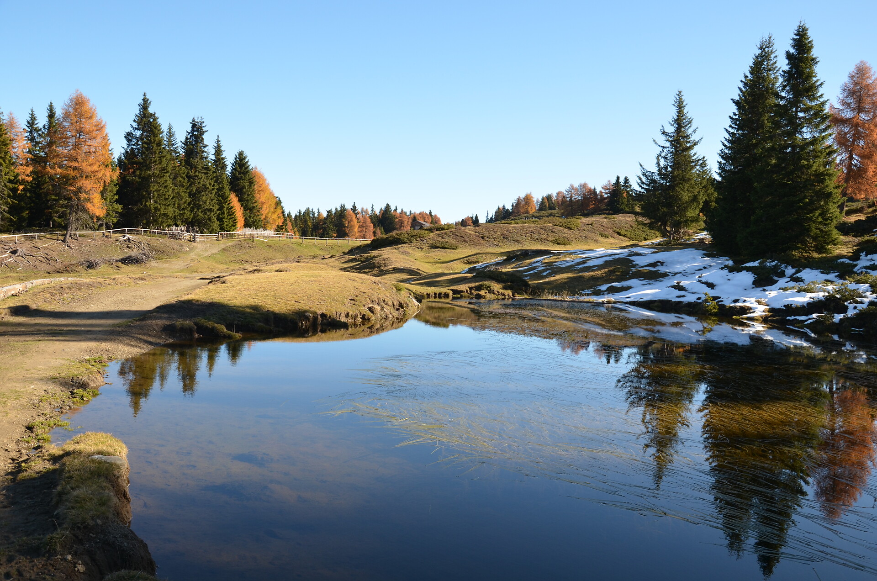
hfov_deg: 57.3
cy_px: 290
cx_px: 438
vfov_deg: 39.8
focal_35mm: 33
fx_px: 802
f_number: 8
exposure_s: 1/250
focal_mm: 22
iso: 200
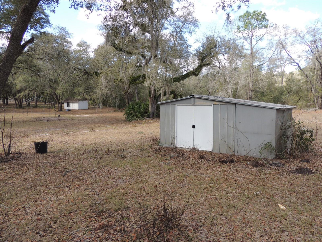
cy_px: 121
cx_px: 161
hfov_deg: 71.6
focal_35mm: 24
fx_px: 223
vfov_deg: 56.8
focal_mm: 4.3
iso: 100
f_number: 3
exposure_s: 1/320
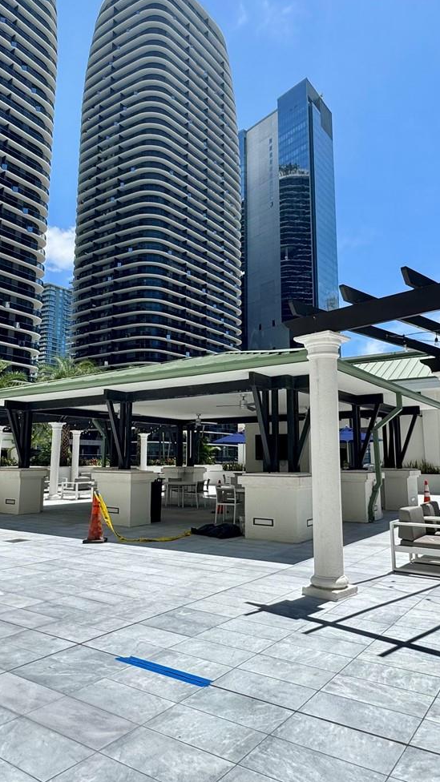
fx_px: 519
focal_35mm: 25
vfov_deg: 74.0
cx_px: 216
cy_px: 376
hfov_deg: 46.0
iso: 40
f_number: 2.2
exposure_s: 1/1927
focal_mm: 2.22
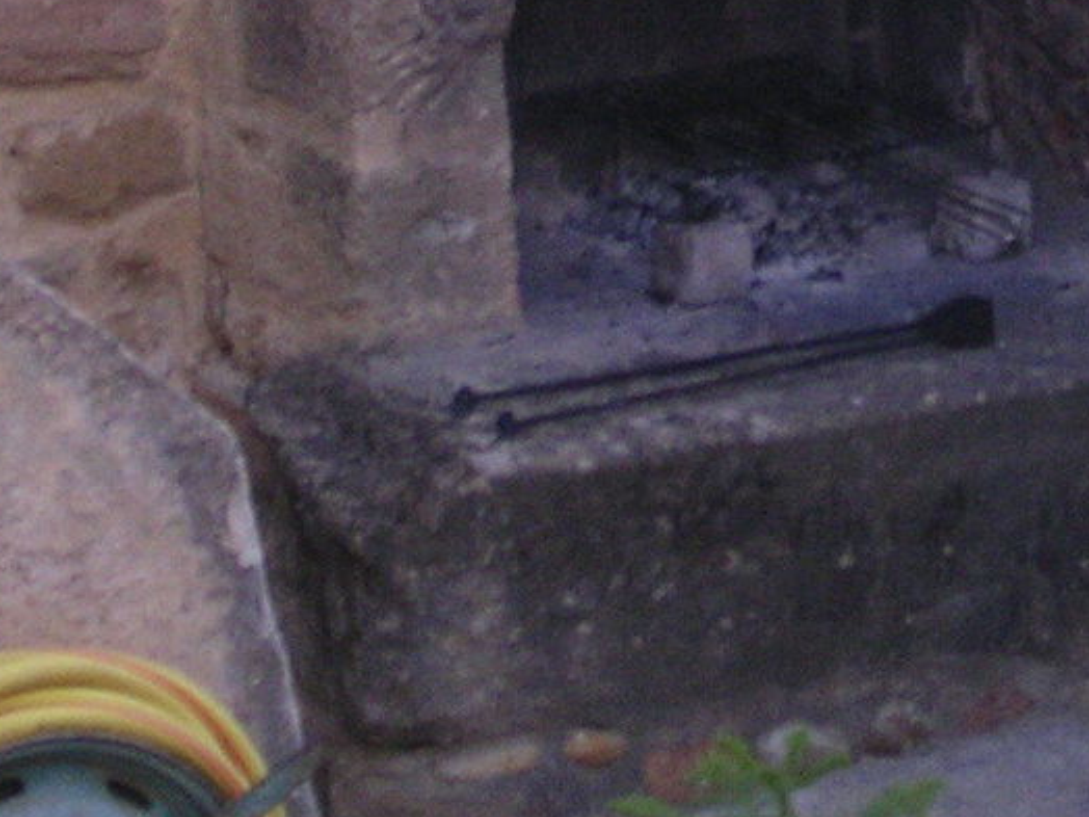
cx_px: 1000
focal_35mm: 336
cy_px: -279
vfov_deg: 4.4
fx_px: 10570
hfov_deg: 5.9
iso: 158
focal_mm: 16.7
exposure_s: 1/60.1
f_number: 4.8
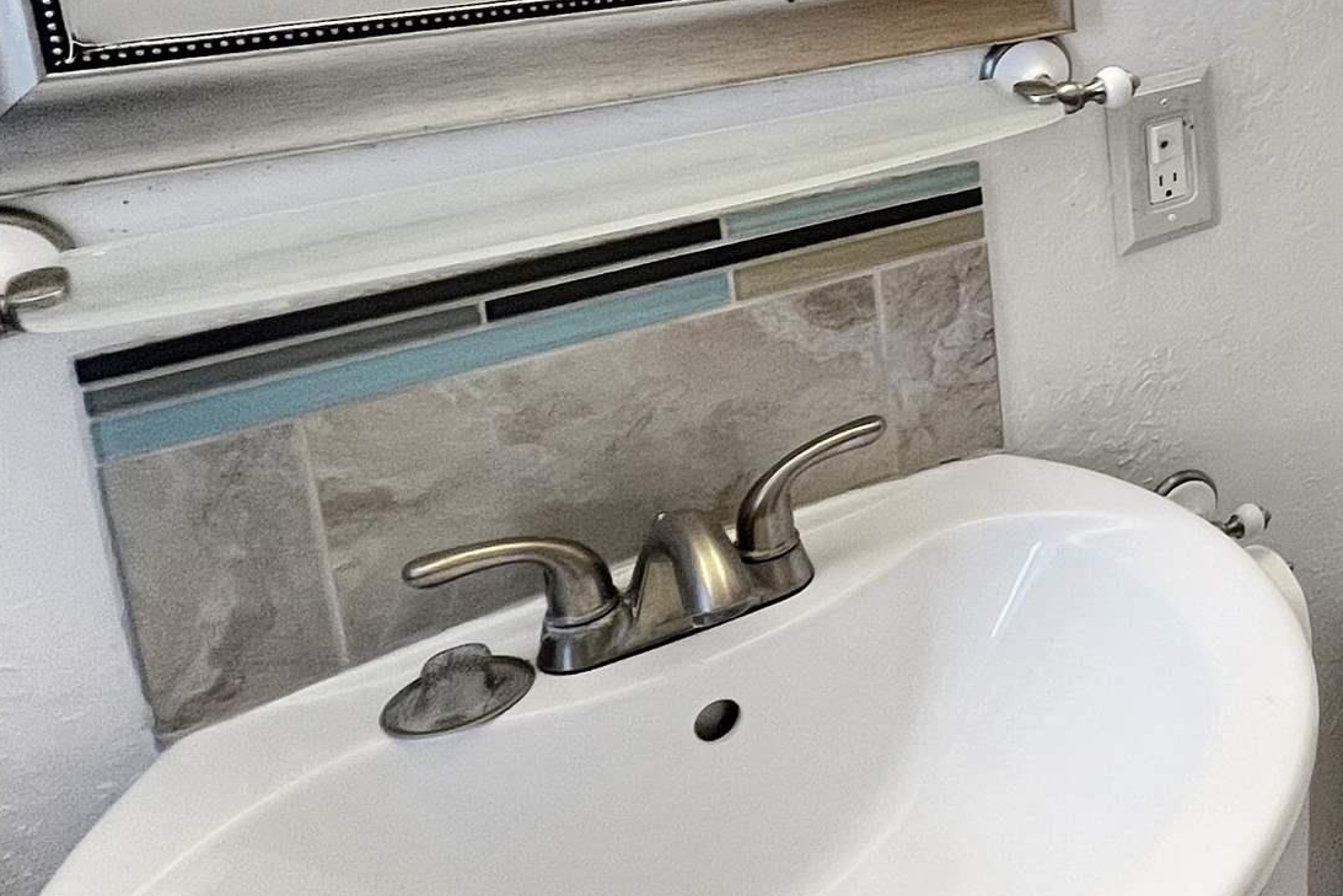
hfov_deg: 38.3
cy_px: -2
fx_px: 1418
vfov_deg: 32.3
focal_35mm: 38
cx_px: 1596
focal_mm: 1.57
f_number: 1.8
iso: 160
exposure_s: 1/120
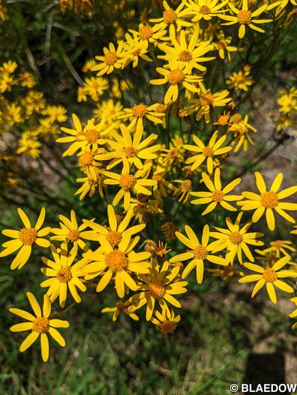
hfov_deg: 51.4
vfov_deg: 65.3
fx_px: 309
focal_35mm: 27
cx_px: 148
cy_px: 198
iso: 46
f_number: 1.8
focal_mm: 4.44
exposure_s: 1/7812
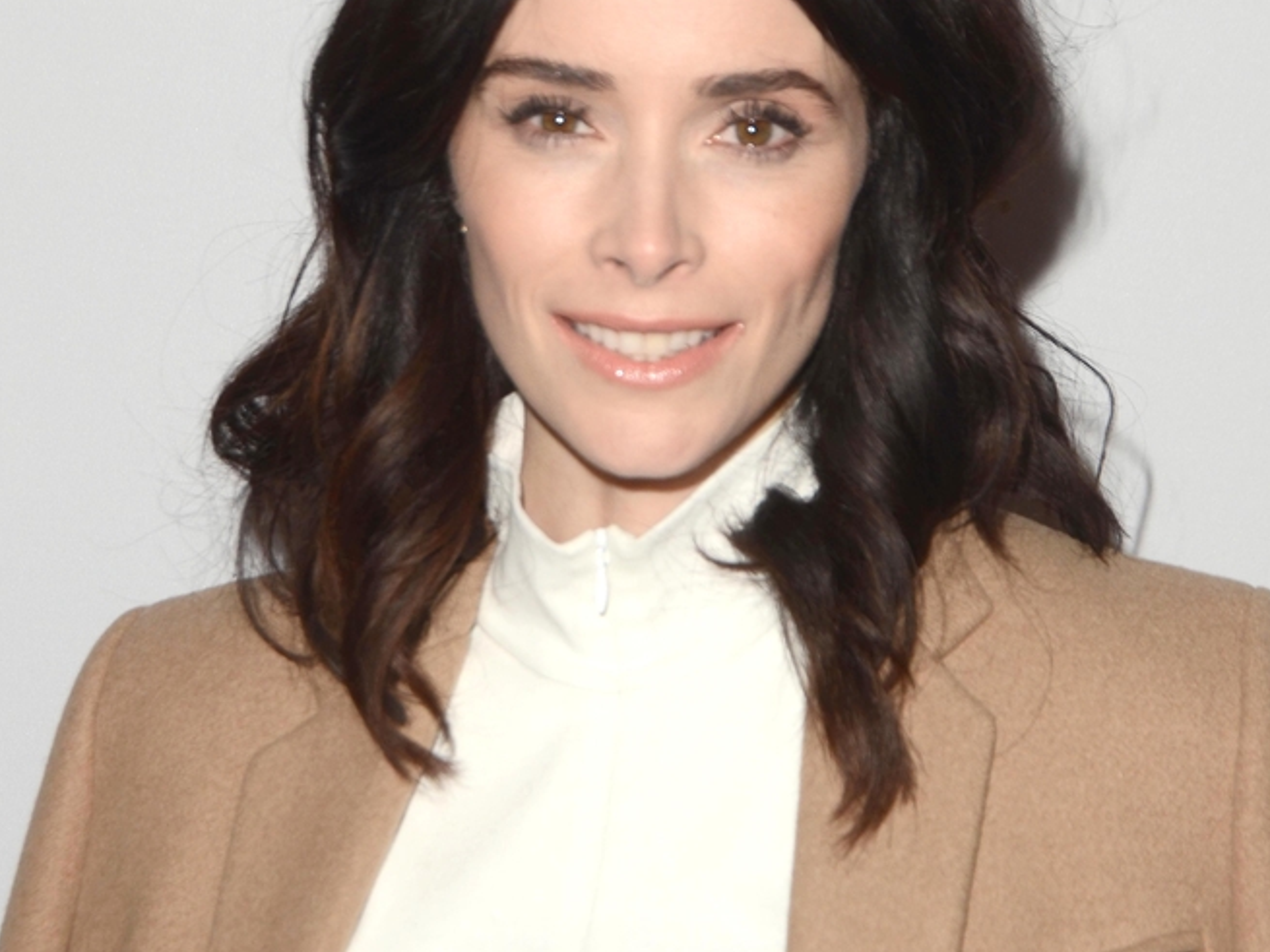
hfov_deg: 16.0
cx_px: 638
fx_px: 4512
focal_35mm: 123
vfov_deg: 12.0
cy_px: 544
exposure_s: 1/200
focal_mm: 56
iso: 250
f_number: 8
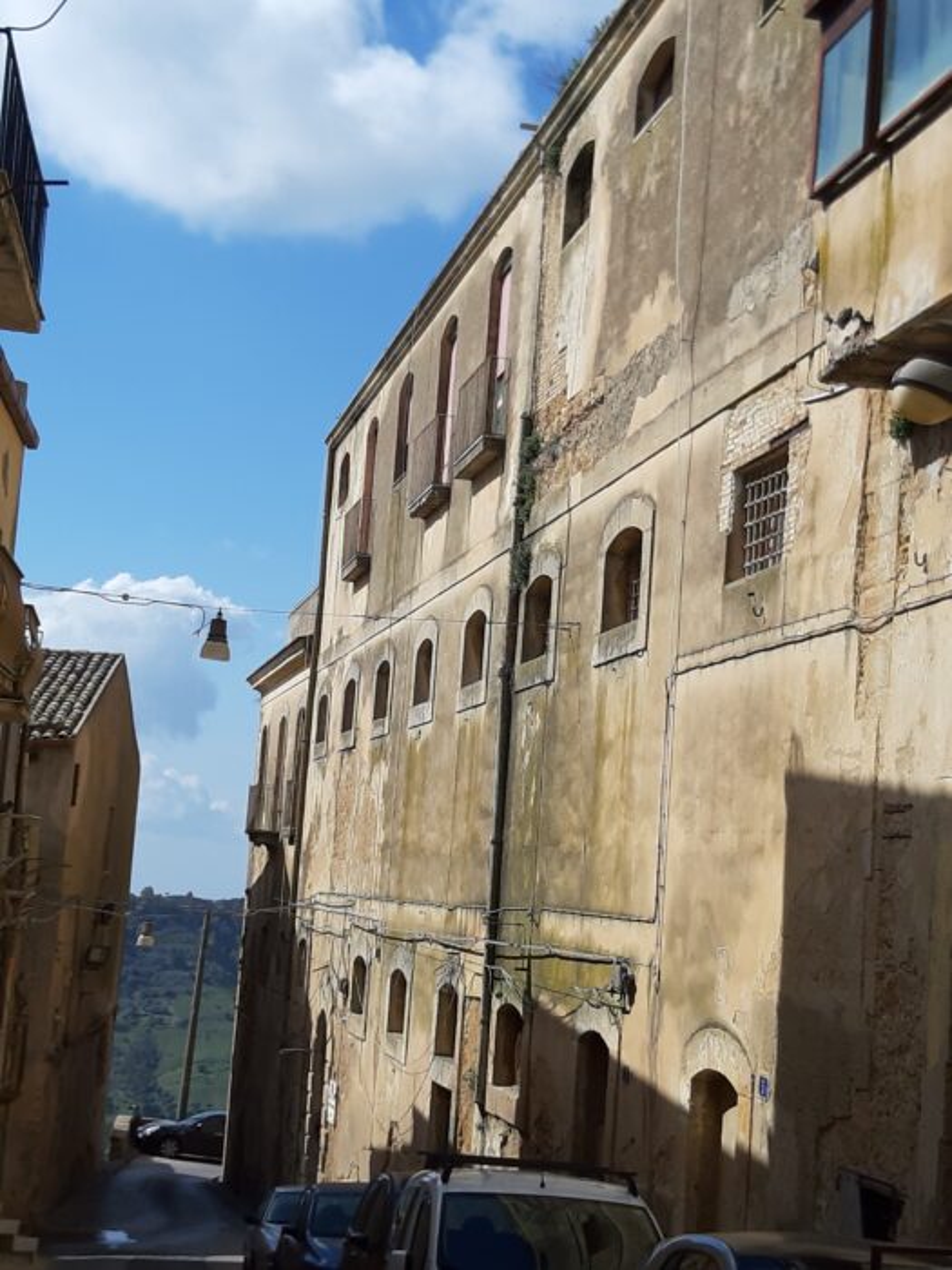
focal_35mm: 27
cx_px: 476
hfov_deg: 51.4
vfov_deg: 65.3
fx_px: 990
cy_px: 635
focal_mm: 3.93
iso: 40
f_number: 1.7
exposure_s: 1/2174
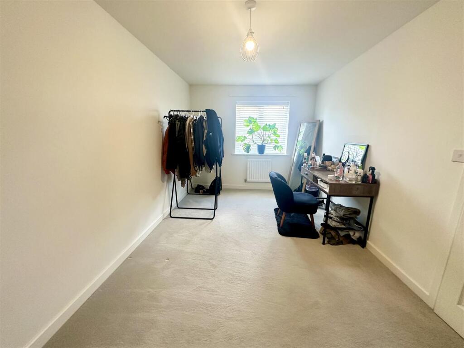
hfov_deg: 102.1
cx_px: 232
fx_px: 188
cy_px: 174
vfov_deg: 85.7
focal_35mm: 14
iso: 320
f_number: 2.2
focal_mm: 2.22
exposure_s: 1/99
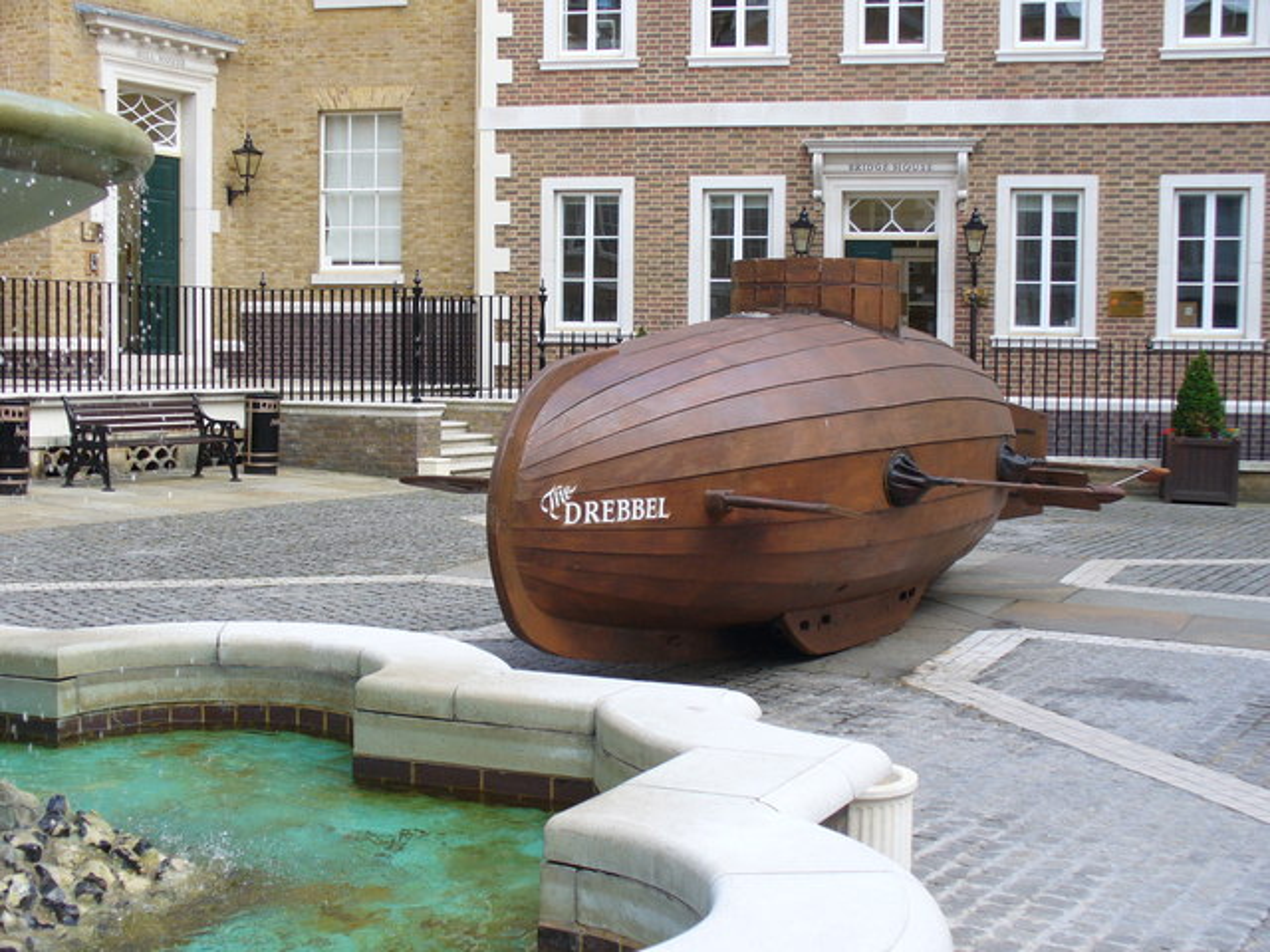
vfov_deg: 30.3
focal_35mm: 48
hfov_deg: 39.7
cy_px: 476
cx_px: 635
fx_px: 1761
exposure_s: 1/320
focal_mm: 7.9
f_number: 3
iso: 80
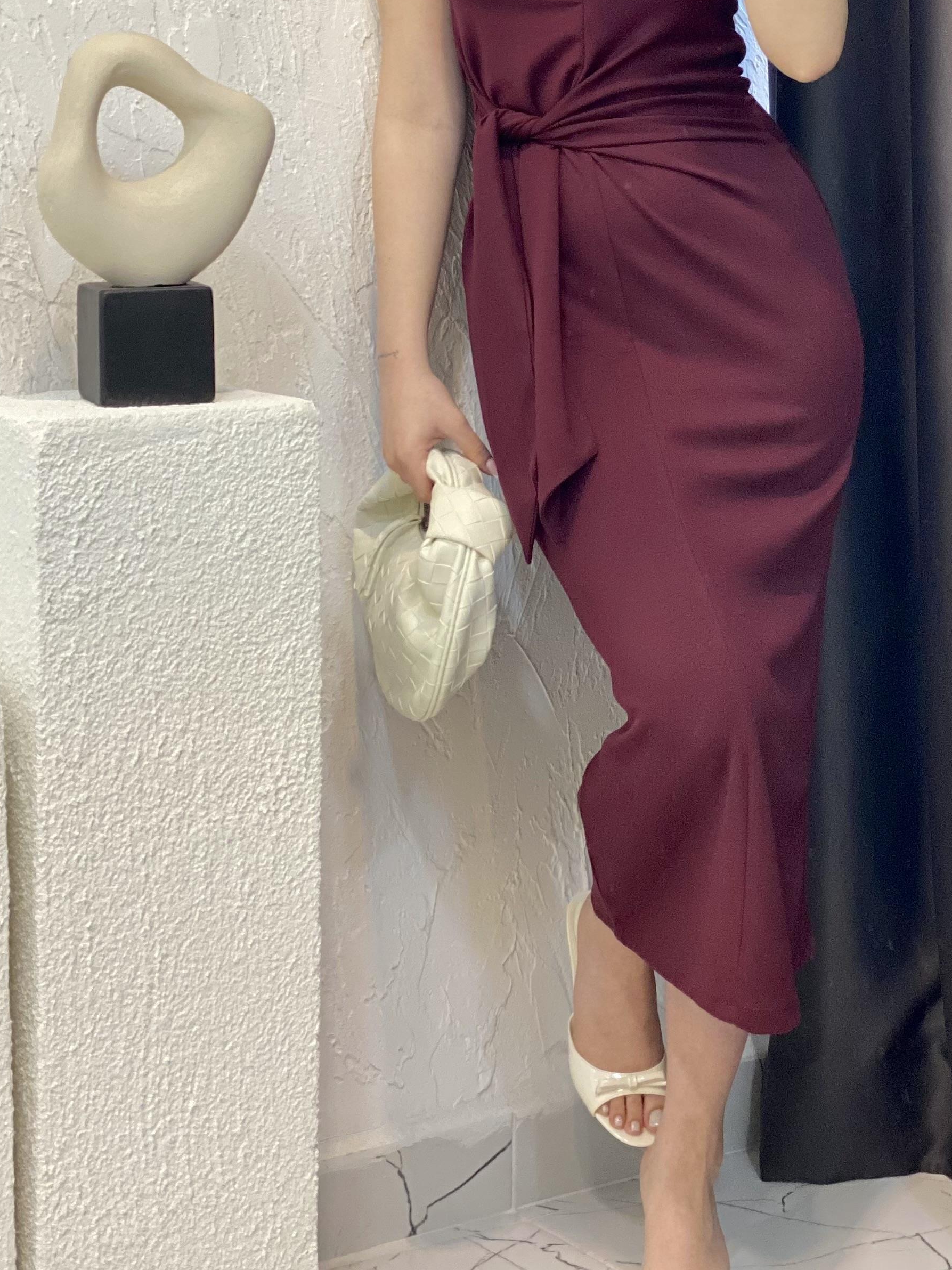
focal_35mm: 88
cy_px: 291
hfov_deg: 16.7
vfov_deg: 22.0
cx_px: 662
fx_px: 3227
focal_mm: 6
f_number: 2
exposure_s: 1/100
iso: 160
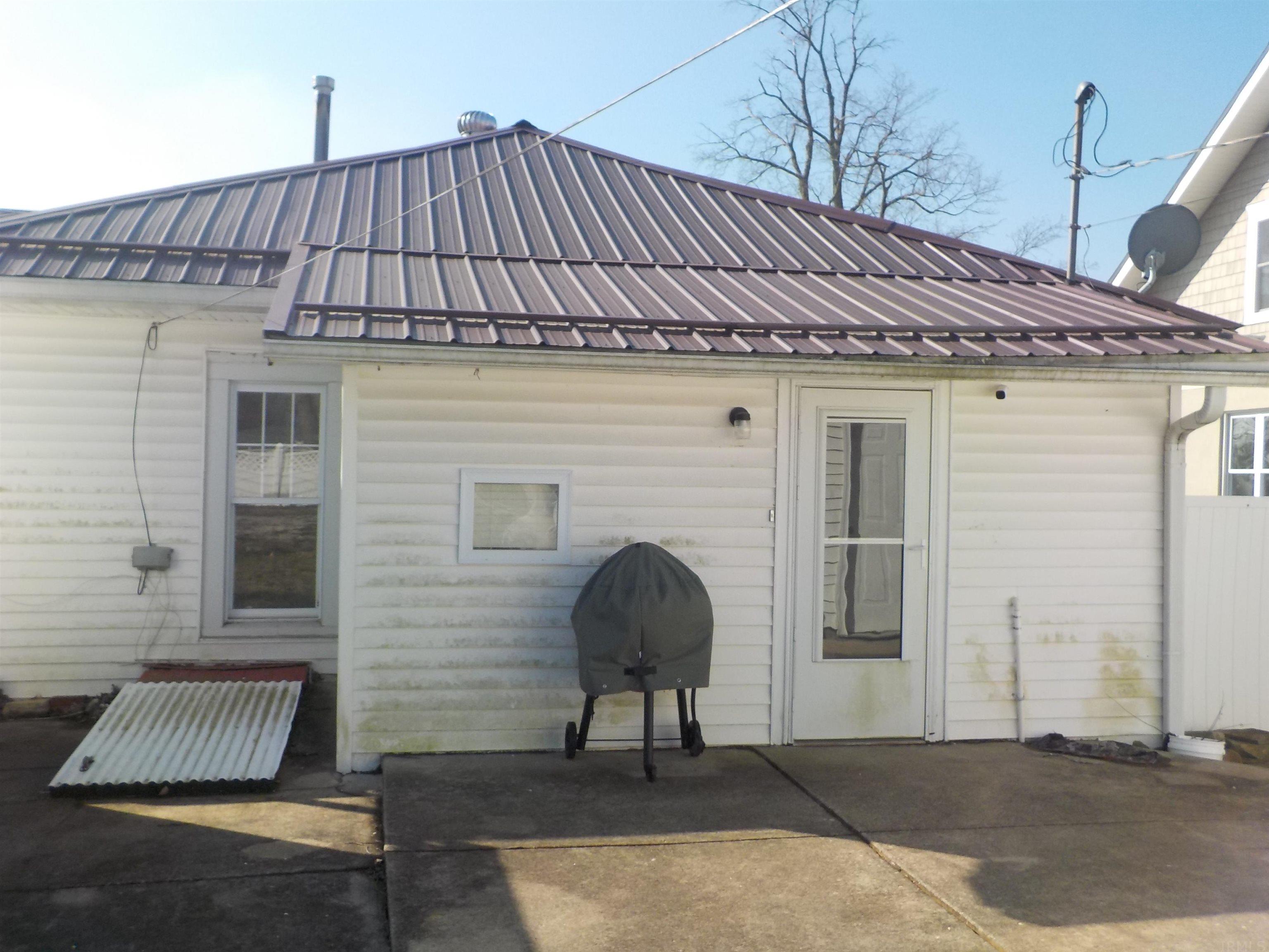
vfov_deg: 46.8
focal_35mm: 30
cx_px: 634
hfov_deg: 60.0
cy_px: 476
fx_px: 1100
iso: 125
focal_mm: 4.1
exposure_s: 1/1000
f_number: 3.3
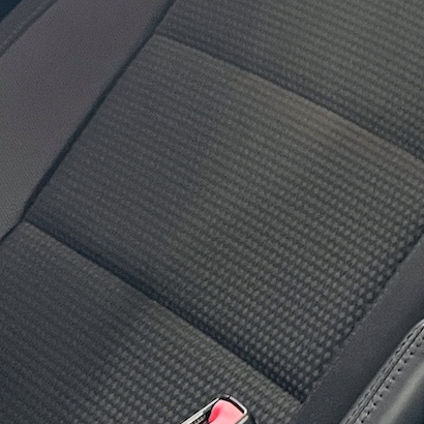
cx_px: 982
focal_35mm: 109
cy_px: -210
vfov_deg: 14.9
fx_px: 1510
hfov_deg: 12.8
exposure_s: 1/80
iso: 125
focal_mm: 5.7
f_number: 1.5
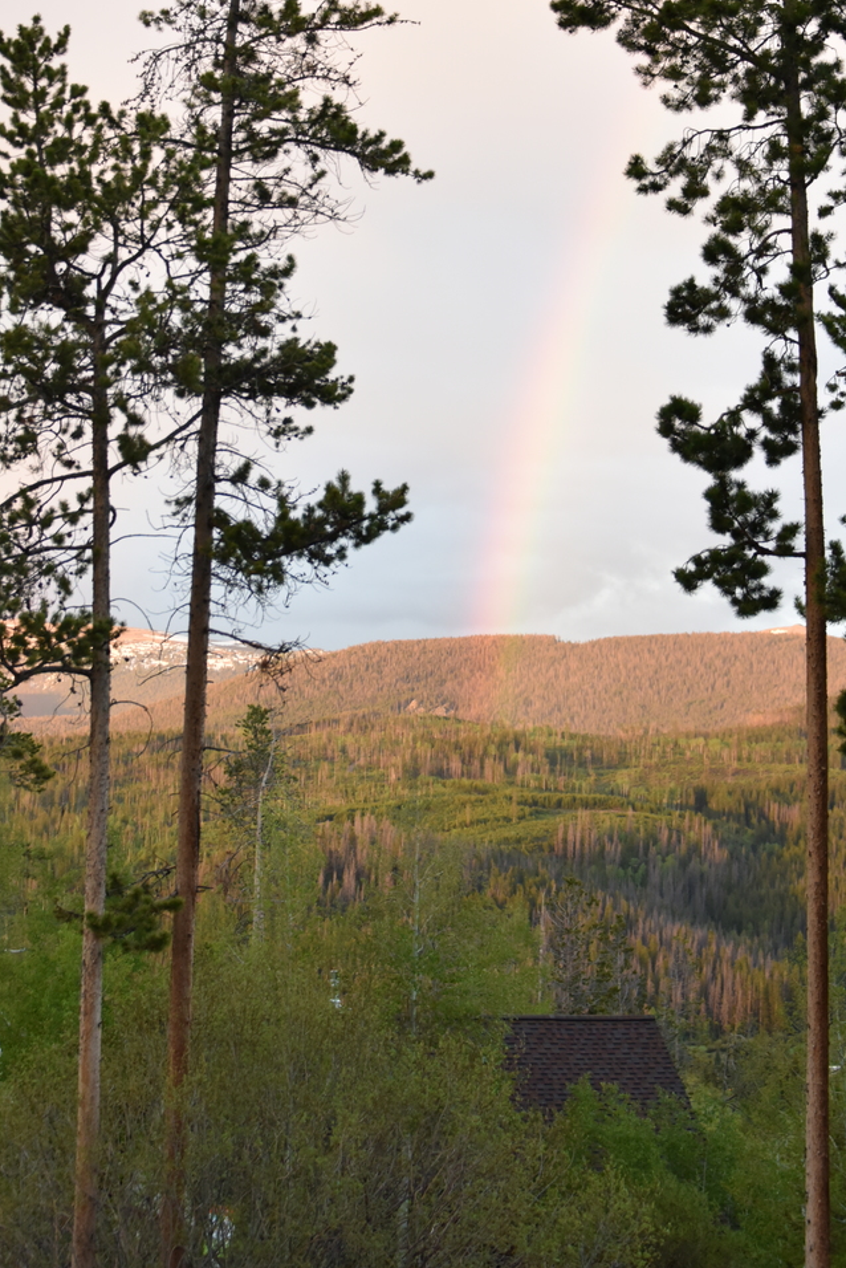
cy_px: 468
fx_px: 2642
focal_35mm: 75
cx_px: 354
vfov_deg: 26.9
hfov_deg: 18.2
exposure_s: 1/125
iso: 1400
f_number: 4.5
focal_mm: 56
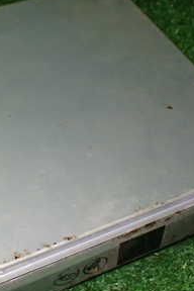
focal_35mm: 65
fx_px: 525
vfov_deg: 31.0
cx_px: 56
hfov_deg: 20.8
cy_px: 153
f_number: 2.3
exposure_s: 1/80
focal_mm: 5.4
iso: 800
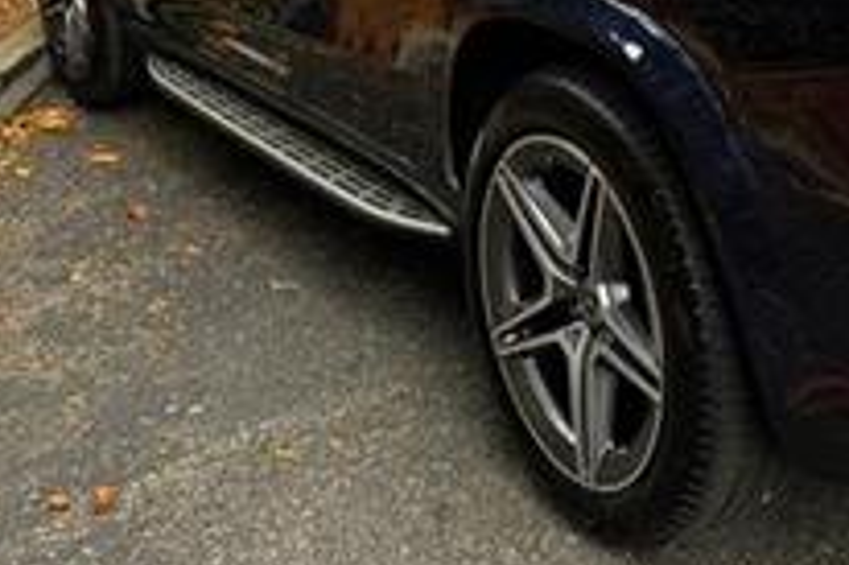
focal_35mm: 61
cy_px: -54
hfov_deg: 30.7
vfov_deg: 21.1
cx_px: 837
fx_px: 1437
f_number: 1.78
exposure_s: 1/121
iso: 64
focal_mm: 6.76
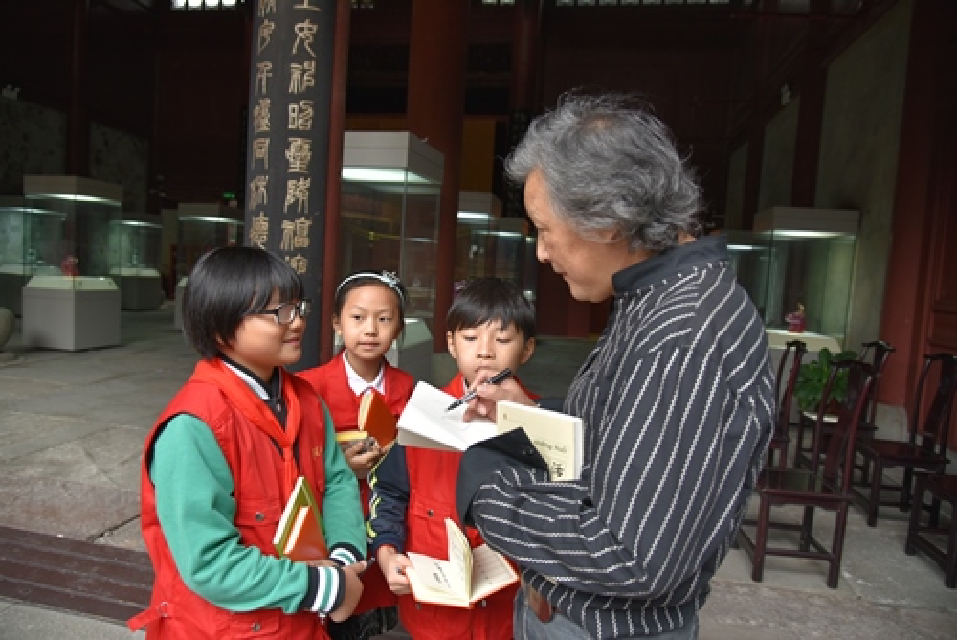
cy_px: 320
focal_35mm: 24
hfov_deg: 73.7
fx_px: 638
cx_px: 478
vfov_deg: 53.2
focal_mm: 24
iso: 400
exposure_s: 1/80
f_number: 4.5
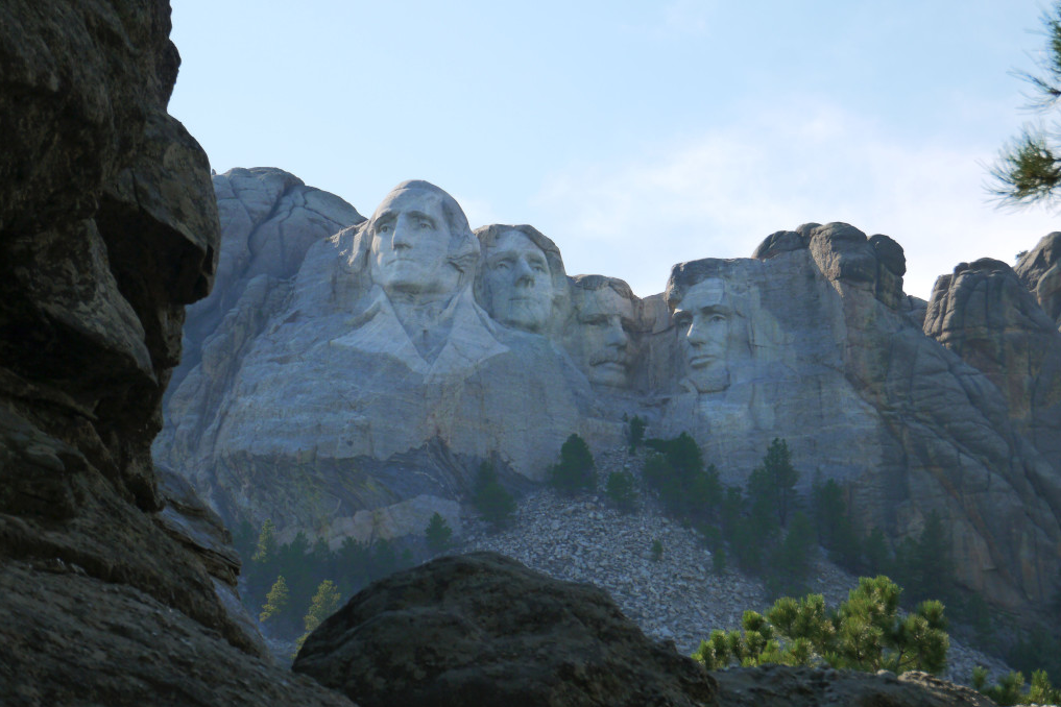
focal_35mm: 88
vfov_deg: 15.5
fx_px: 2593
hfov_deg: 23.1
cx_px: 530
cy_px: 334
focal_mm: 42
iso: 160
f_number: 9
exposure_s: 1/320
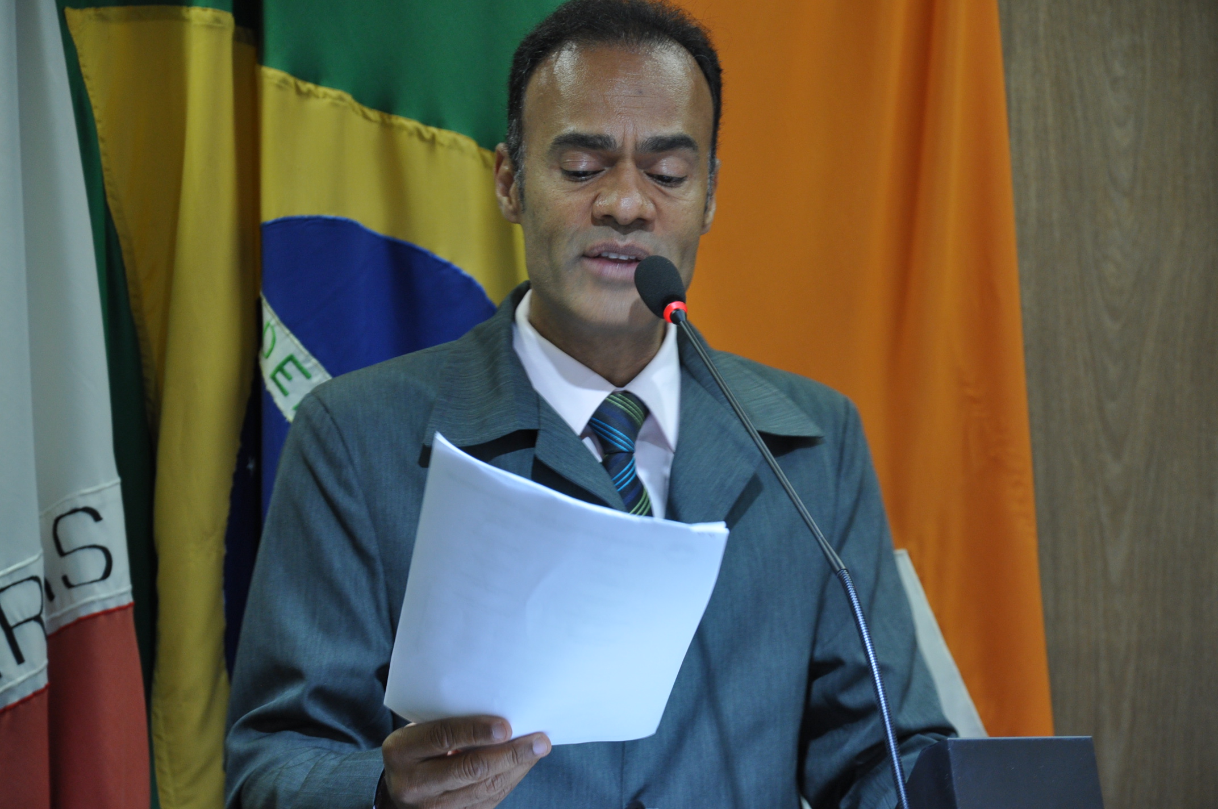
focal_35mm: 158
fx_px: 5322
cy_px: 404
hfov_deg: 13.1
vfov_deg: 8.7
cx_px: 609
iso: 640
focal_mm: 105
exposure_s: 1/25
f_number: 5.6
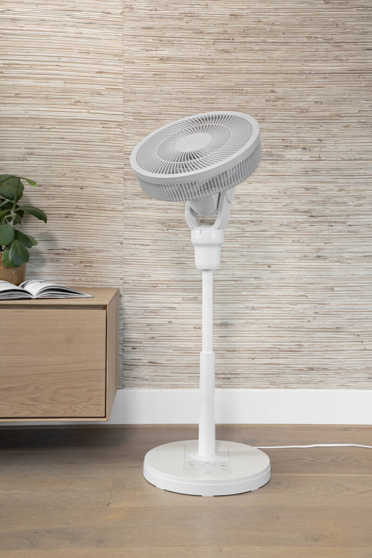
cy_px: 279
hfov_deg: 32.3
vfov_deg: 47.0
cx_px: 186
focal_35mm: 41
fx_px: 642
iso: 320
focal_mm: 41.4
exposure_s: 1/8
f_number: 5.6
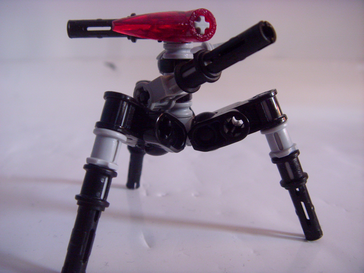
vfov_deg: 45.4
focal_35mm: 31
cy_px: 136
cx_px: 182
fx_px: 326
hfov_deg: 58.4
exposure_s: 1/15
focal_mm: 6.3
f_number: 3.5
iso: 300
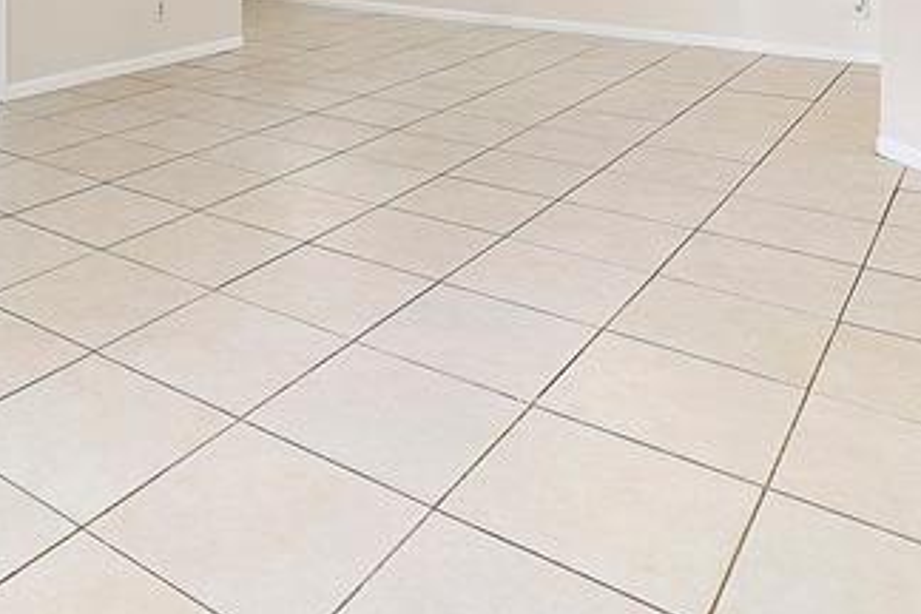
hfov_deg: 49.5
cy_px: -122
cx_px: 216
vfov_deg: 30.5
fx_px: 947
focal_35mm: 37
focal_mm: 10
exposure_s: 1/8
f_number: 10
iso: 250
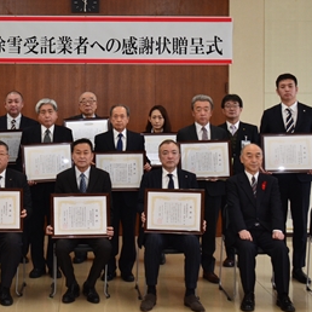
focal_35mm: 64
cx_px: 79
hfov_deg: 26.5
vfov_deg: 26.8
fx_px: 653
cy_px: 115
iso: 800
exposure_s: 1/200
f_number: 5
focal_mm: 26
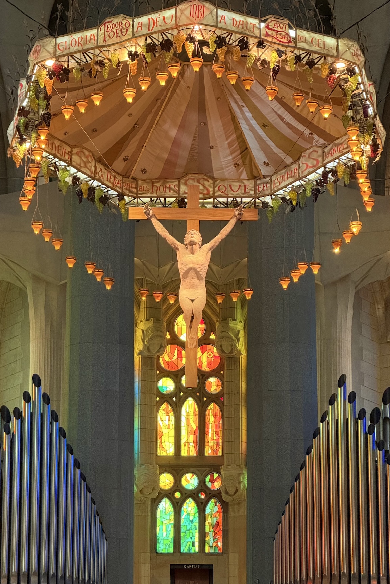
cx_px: 182
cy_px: 292
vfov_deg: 16.4
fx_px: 2030
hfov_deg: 11.0
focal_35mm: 125
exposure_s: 1/50
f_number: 2.8
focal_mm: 15.66
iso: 400
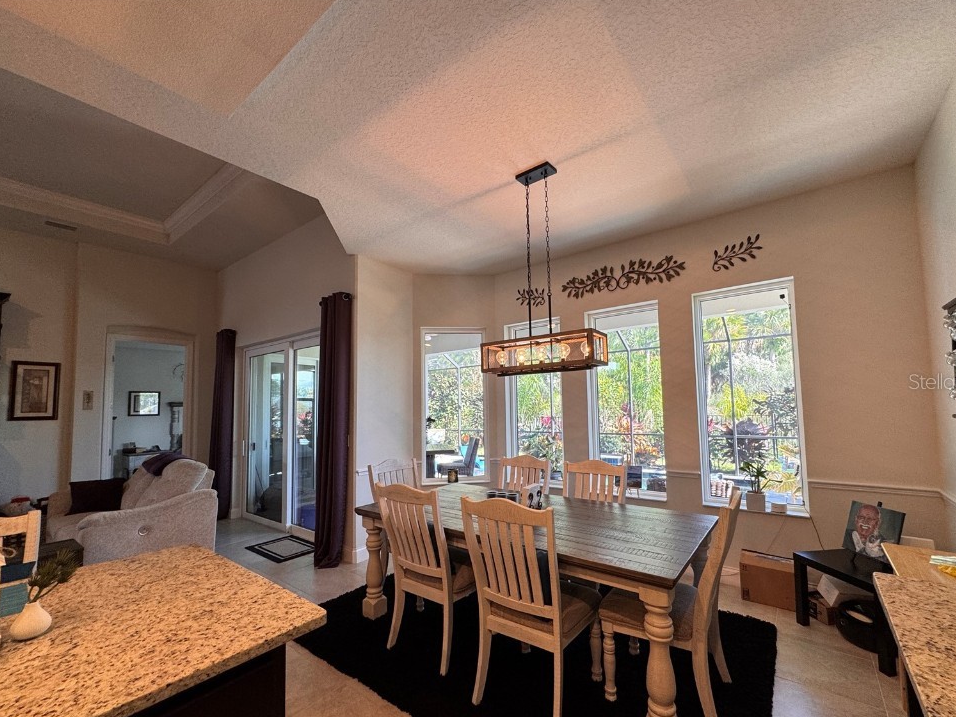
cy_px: 381
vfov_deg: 81.7
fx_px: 414
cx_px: 491
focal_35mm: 15
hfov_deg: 98.1
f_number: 2.2
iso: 125
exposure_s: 1/120
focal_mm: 2.22
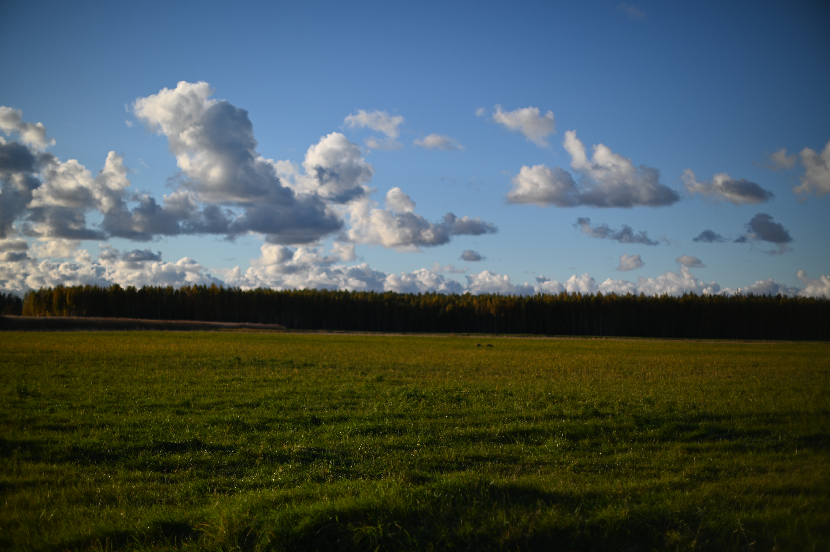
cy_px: 276
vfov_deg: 27.0
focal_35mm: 50
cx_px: 415
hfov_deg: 39.6
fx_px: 1152
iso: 100
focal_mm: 50
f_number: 1.4
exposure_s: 1/8000
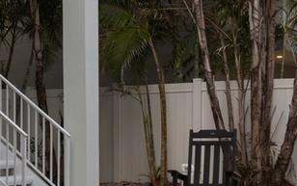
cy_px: 145
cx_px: -30
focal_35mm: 105
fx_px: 851
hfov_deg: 19.0
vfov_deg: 12.4
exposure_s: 1/30
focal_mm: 31
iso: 1600
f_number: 9
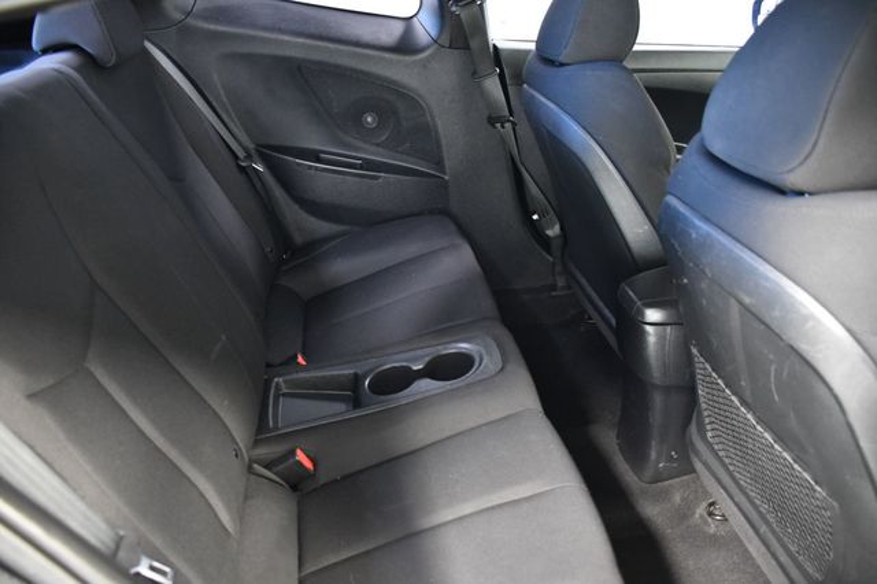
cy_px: 292
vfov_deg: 47.9
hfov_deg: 67.4
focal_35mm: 27
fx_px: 657
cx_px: 438
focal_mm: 18
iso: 2500
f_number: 3.5
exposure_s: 1/25
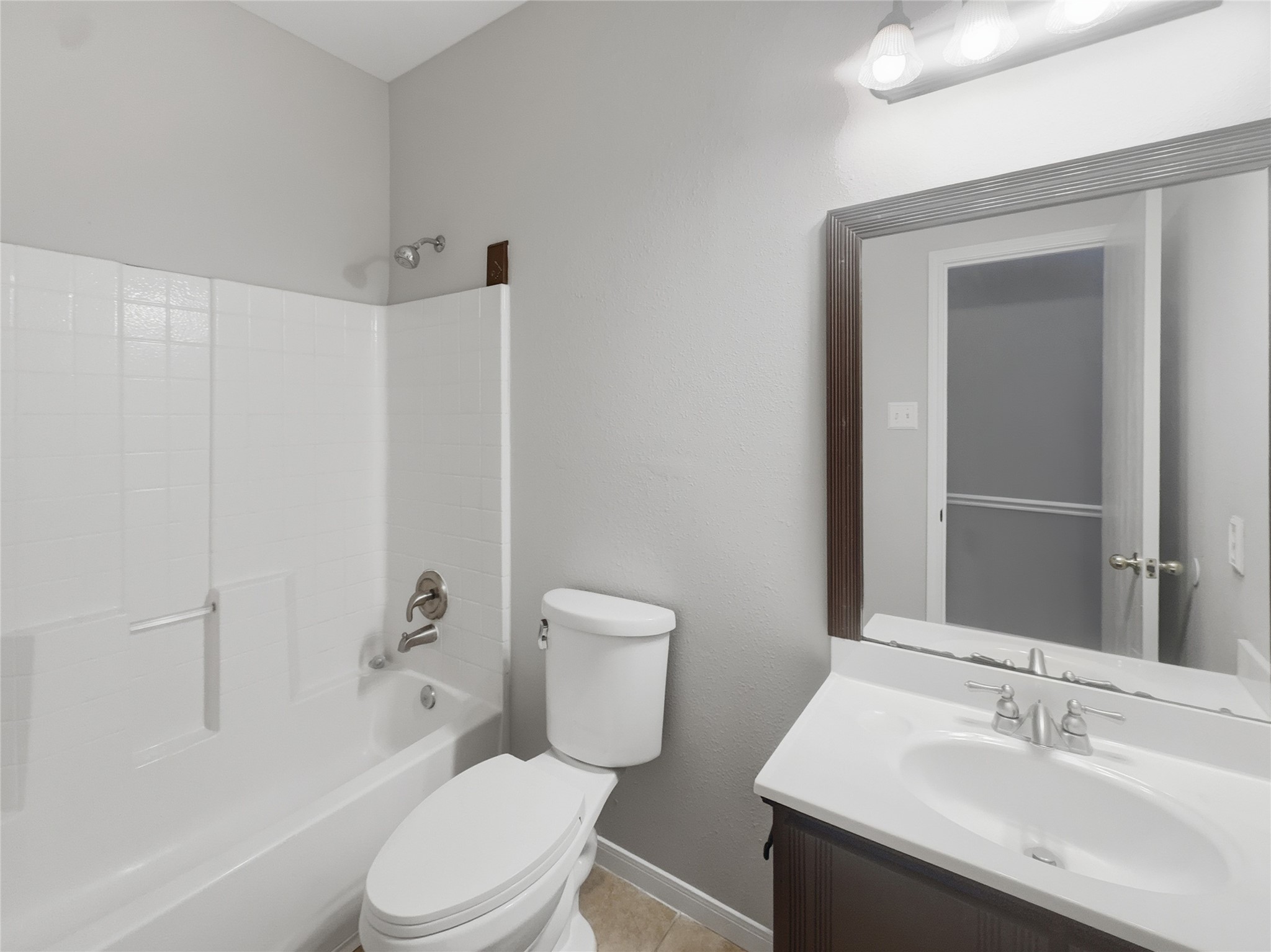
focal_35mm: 14
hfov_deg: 102.1
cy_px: 476
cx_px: 636
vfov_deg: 85.6
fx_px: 514
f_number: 2.2
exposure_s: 1/318
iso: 32
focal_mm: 2.2
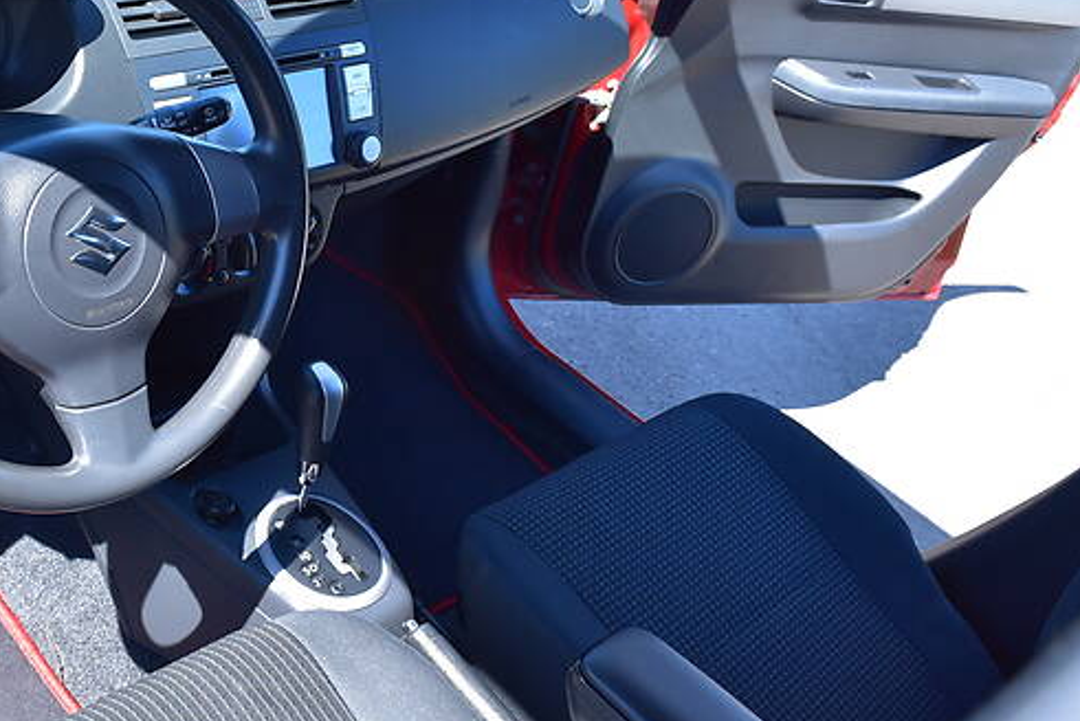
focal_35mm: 44
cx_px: 242
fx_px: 1321
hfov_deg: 42.8
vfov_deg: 30.5
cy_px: 311
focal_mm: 18
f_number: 5.6
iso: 250
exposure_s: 1/125
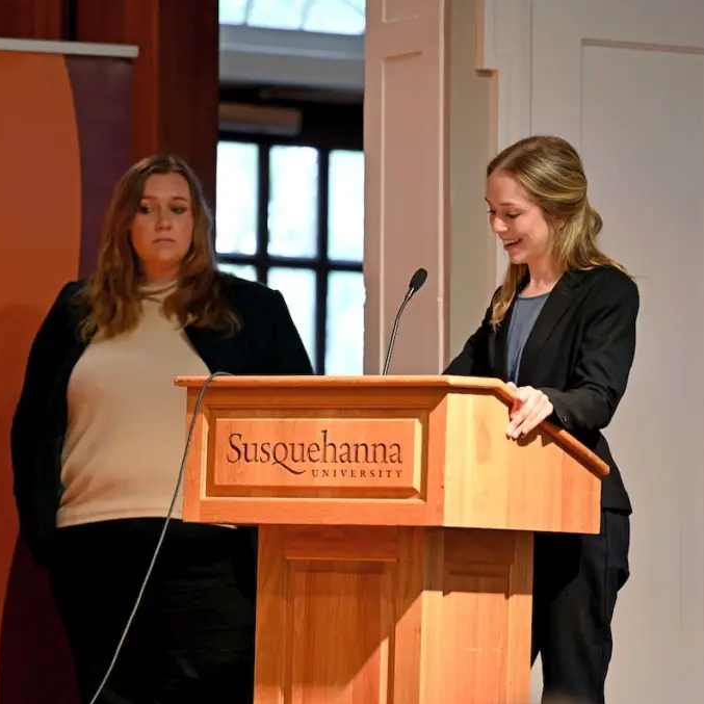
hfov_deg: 6.8
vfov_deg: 6.8
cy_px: 353
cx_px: 437
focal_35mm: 257
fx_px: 5913
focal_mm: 200
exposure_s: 1/500
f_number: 3.2
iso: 4000
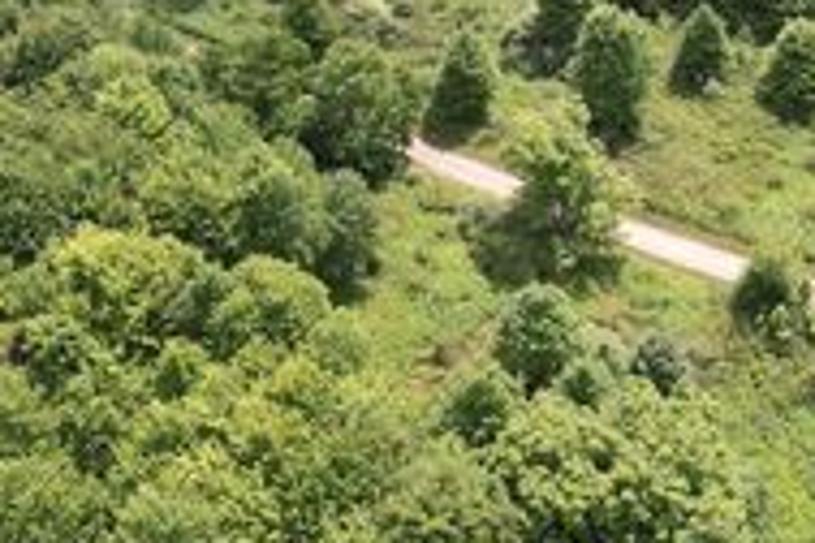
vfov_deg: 25.3
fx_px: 1132
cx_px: 509
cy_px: -37
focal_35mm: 50
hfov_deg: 39.3
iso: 100
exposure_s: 1/800
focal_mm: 8.38
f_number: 2.8
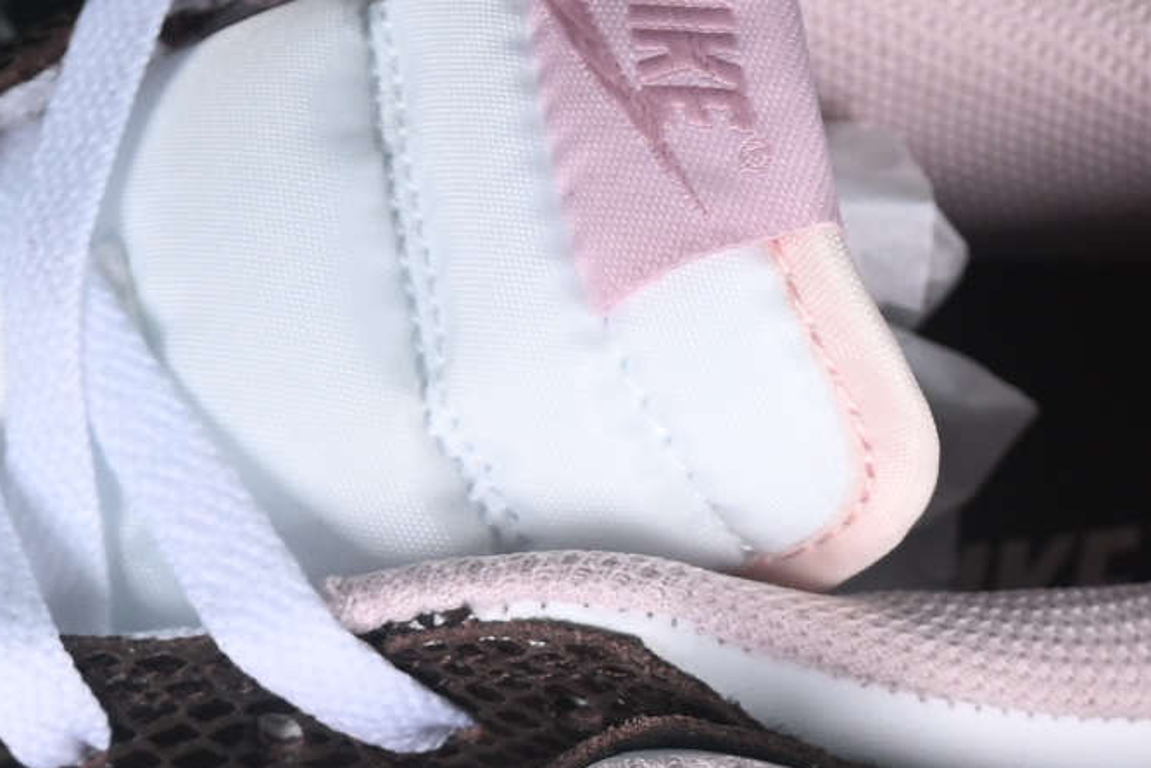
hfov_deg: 6.6
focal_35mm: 313
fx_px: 10009
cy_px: 1160
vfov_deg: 4.4
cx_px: 285
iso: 160
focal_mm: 50
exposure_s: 1/60
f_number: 6.3
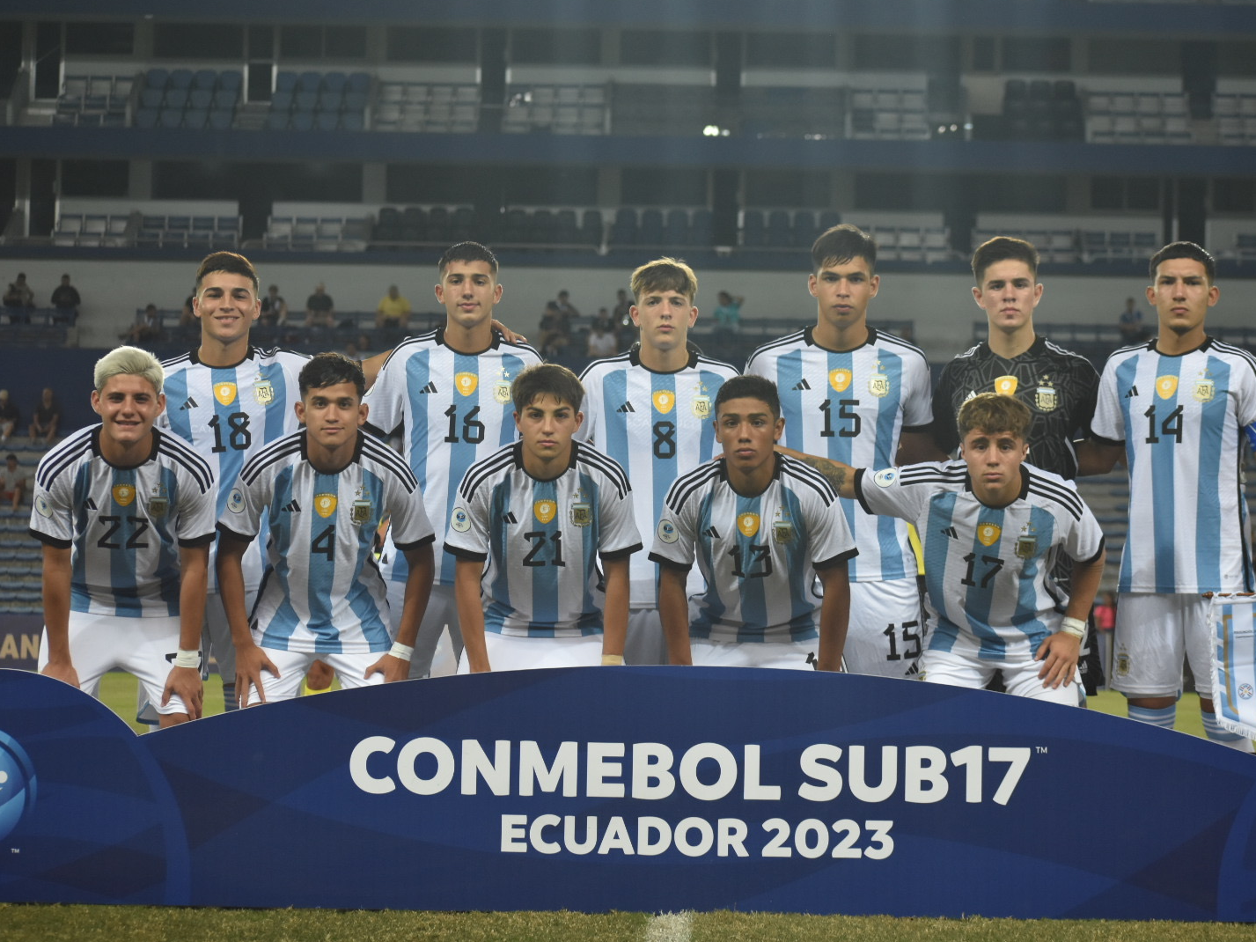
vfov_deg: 11.3
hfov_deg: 15.1
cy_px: 469
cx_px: 683
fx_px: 4753
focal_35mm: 131
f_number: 4.8
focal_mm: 80
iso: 800
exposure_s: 1/320
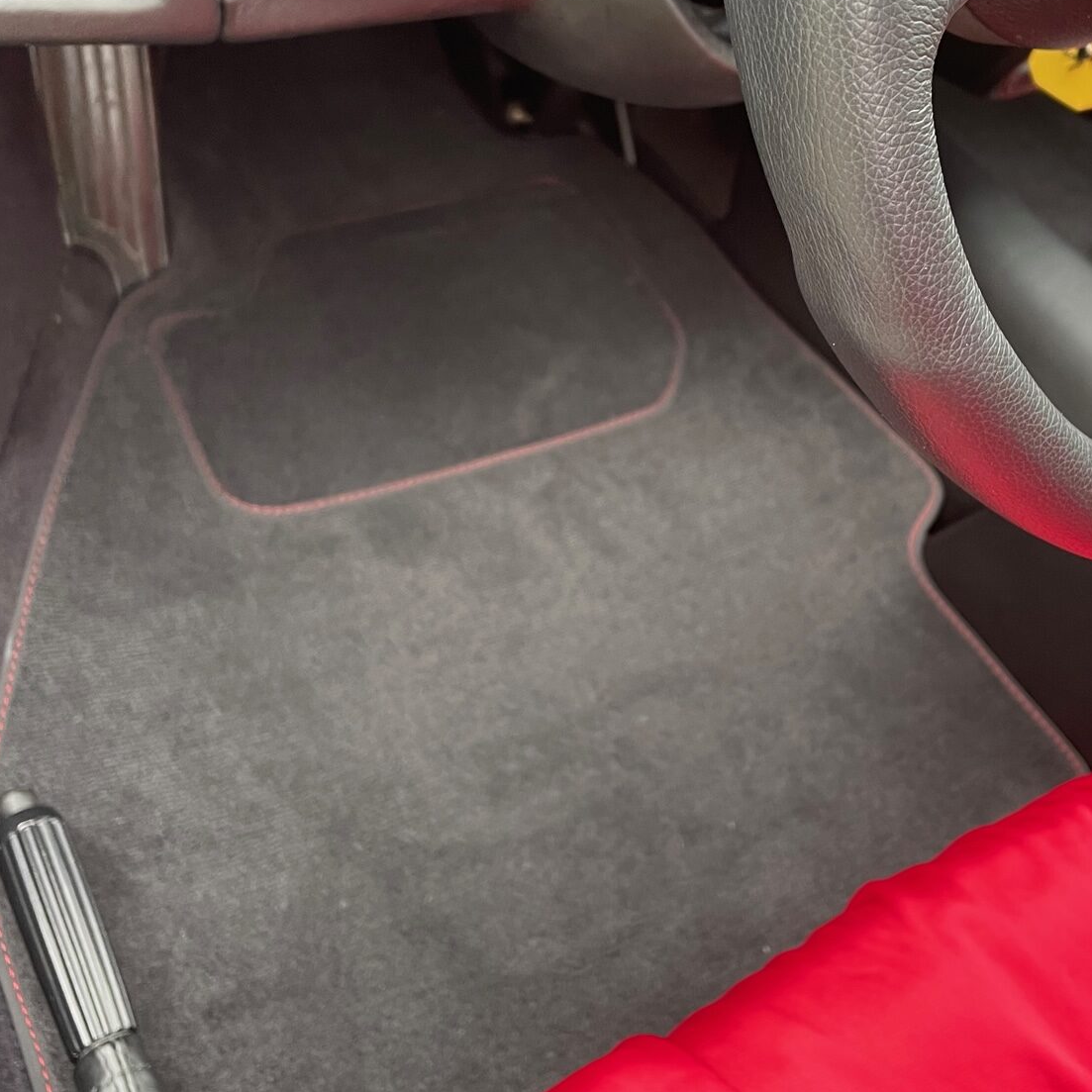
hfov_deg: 40.0
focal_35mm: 42
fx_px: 1499
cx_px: 603
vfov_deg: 39.7
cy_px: 397
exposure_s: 1/82
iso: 125
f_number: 1.6
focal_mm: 4.2
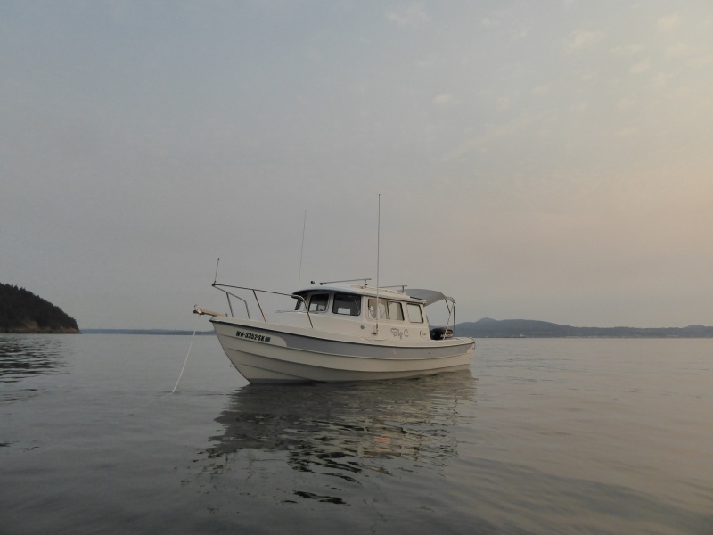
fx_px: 515
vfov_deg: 54.9
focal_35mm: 25
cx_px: 356
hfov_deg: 69.4
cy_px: 268
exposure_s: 1/640
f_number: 4
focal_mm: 4.3
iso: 200
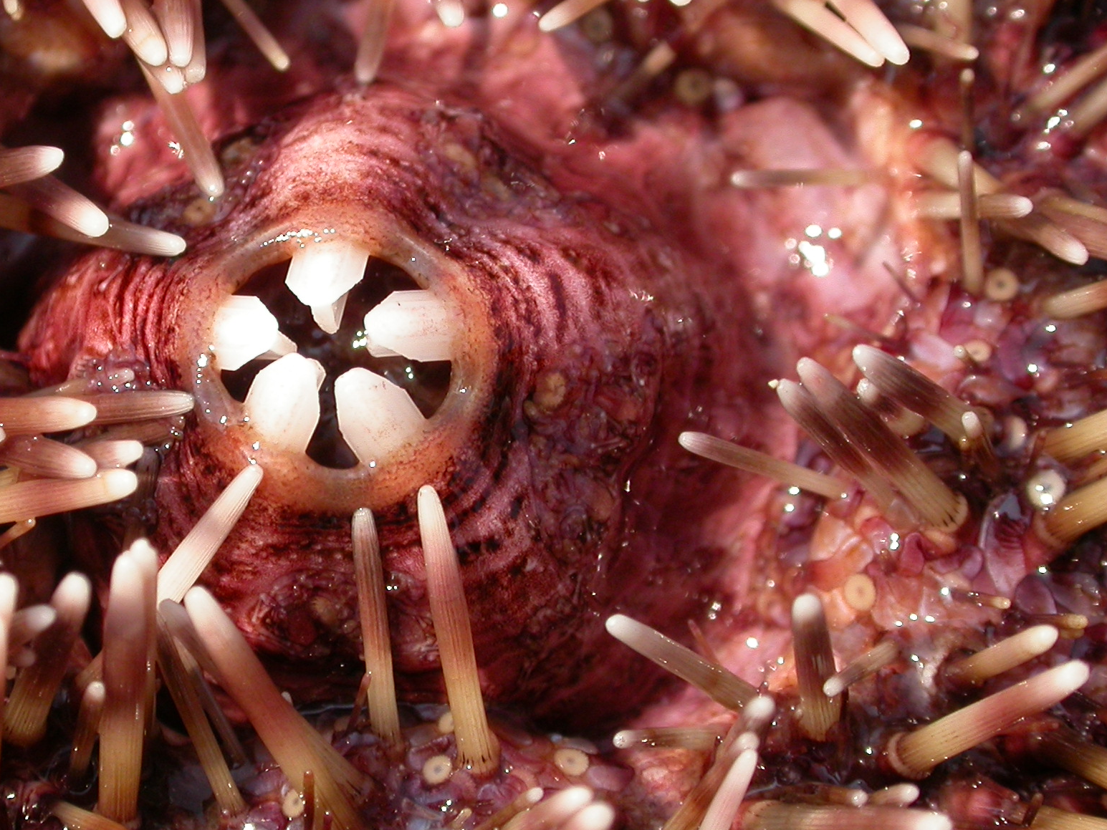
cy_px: 328
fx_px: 4797
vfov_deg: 9.9
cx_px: 397
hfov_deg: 13.1
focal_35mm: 150
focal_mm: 21.1
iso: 100
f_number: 5.7
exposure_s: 1/358
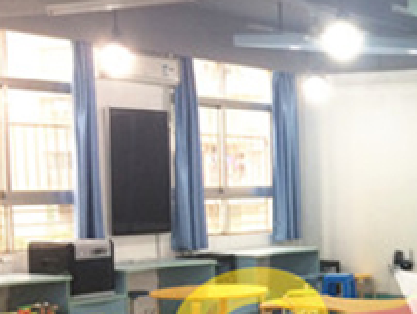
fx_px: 917
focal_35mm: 76
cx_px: 543
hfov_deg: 22.8
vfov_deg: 19.3
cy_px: 229
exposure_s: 1/33
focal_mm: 4.15
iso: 40
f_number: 2.2
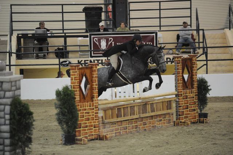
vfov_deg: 6.9
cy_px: 78
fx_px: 1294
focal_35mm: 200
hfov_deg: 10.3
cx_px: 116
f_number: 2.8
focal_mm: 200
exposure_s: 1/400
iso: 6400
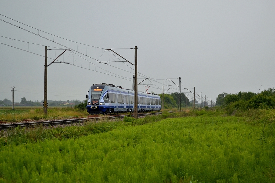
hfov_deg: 24.6
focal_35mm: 82
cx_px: 138
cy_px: 92
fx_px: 630
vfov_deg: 16.6
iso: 400
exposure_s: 1/320
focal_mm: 55
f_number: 6.3
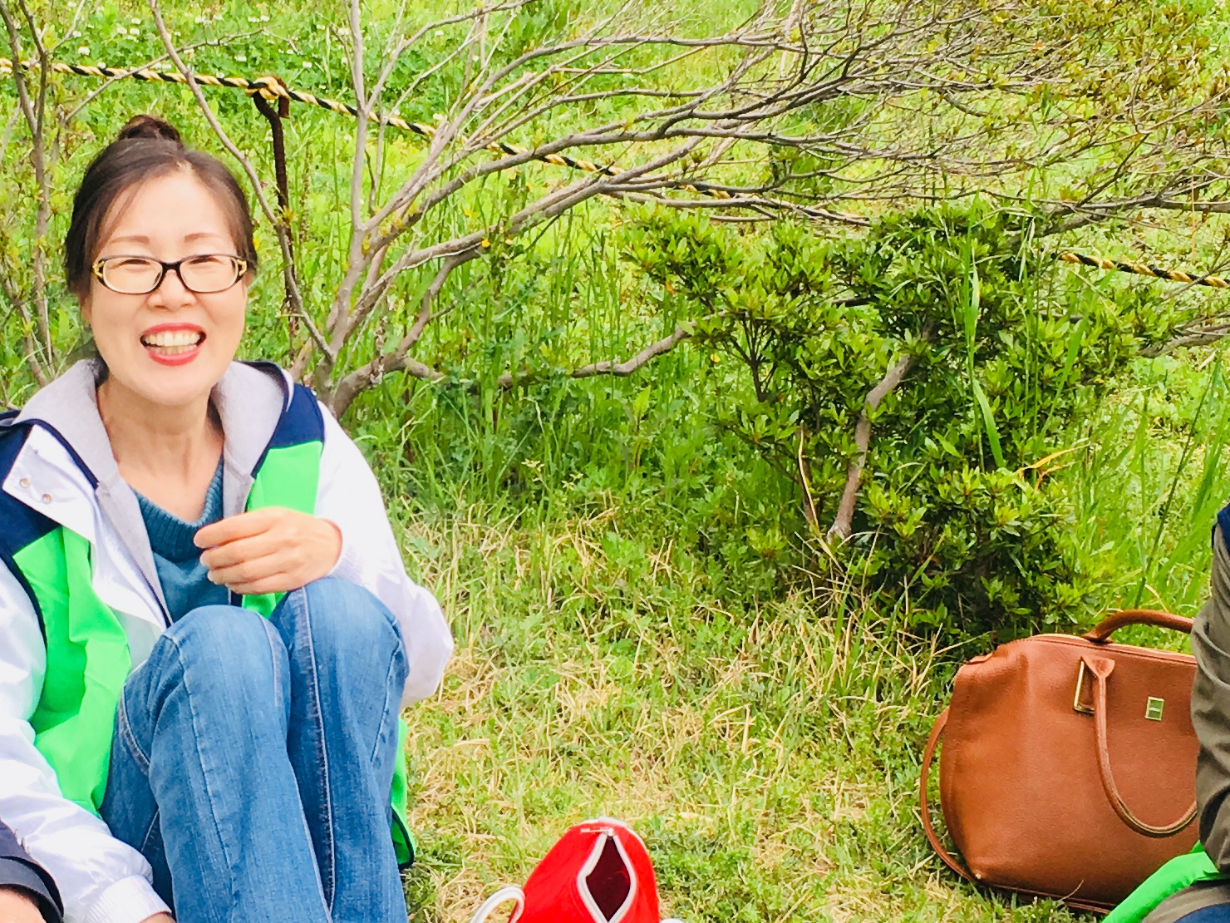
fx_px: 2807
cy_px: 509
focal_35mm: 79
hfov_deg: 24.5
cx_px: 322
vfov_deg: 18.7
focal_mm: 4.15
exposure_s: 1/411
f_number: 2.2
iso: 25
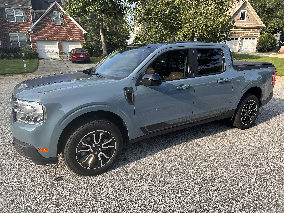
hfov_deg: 71.6
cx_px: 142
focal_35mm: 24
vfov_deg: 56.8
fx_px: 197
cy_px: 106
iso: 80
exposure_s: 1/1357
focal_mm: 6.86
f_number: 1.78
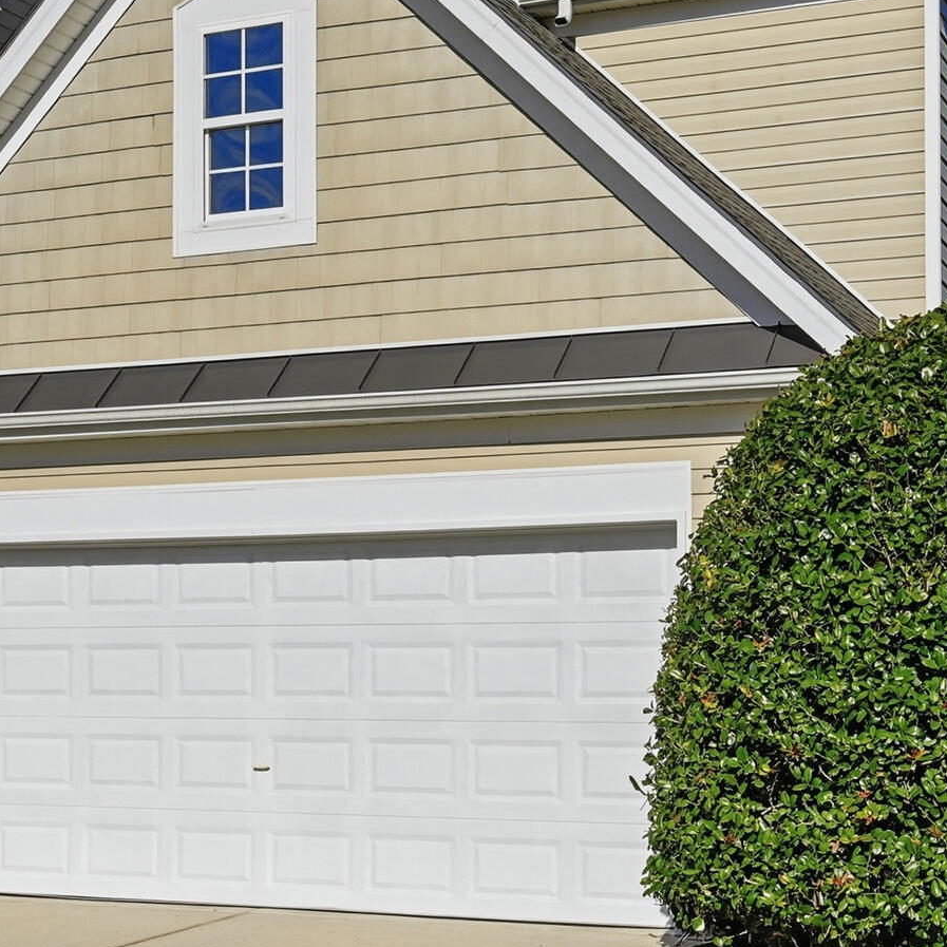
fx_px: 2198
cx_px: 17
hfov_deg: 23.4
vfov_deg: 24.3
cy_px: 451
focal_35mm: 71
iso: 250
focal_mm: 30
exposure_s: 1/8000
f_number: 9
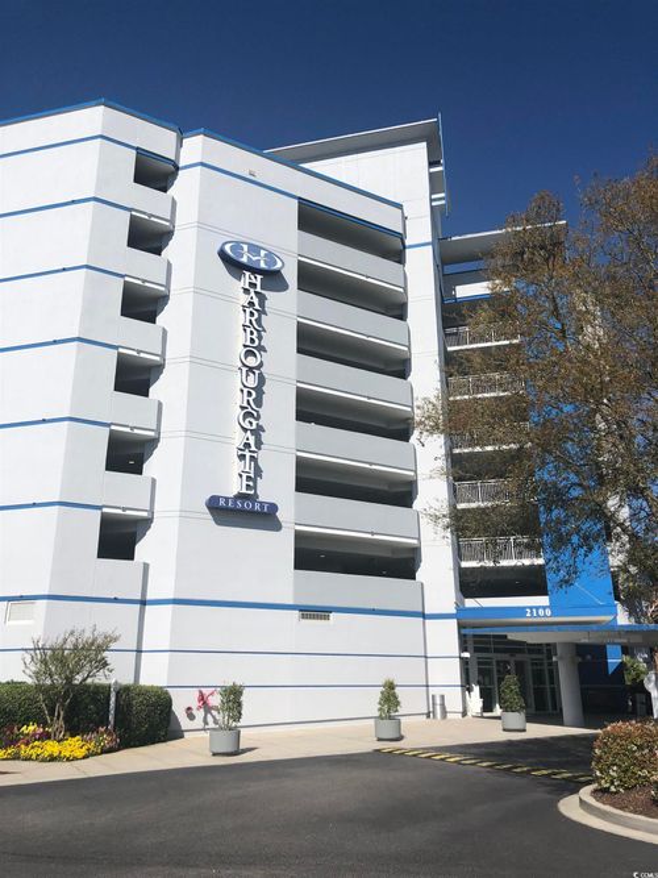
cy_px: 439
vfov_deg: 63.5
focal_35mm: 28
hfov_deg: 49.7
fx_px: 710
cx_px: 329
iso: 20
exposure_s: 1/3472
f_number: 1.8
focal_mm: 4
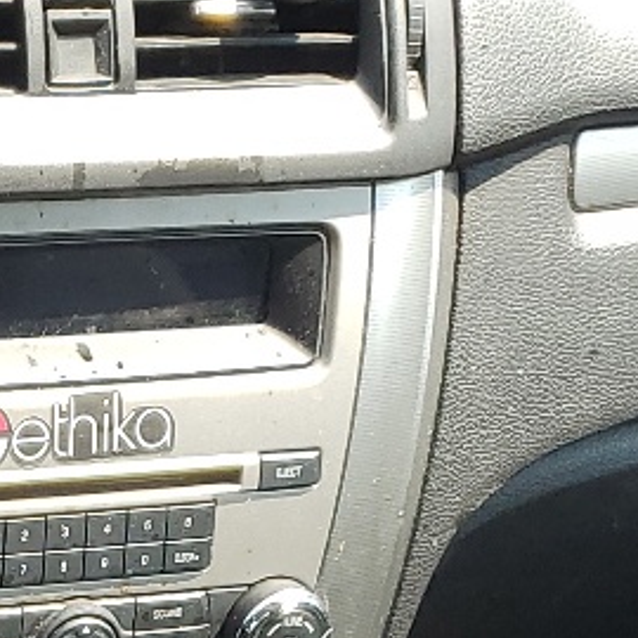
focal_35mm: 136
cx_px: -383
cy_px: 988
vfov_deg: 12.2
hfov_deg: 12.1
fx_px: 2836
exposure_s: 1/323
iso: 50
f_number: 1.5
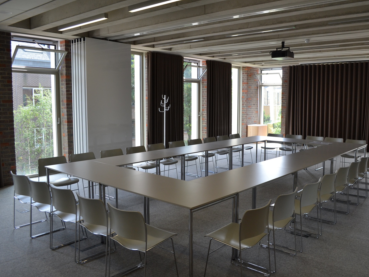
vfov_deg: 46.8
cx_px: 209
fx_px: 320
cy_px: 136
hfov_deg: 59.8
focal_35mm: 30
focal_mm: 18
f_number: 5.6
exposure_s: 1/125
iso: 320
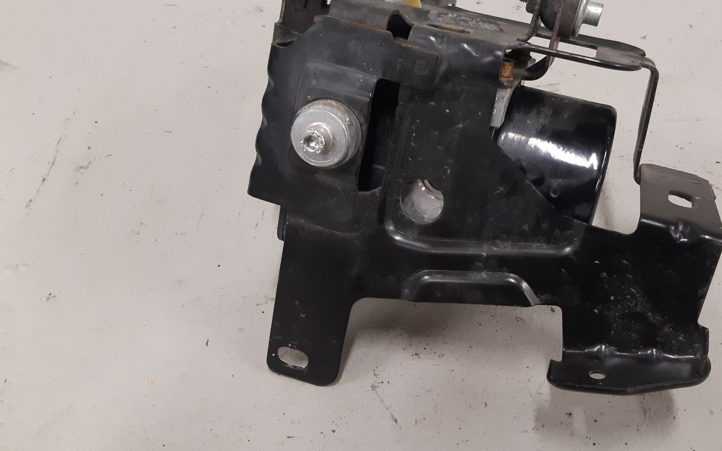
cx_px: 456
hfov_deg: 54.6
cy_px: 173
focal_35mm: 35
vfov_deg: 36.1
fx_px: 689
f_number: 1.7
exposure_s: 1/50
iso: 160
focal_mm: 3.93
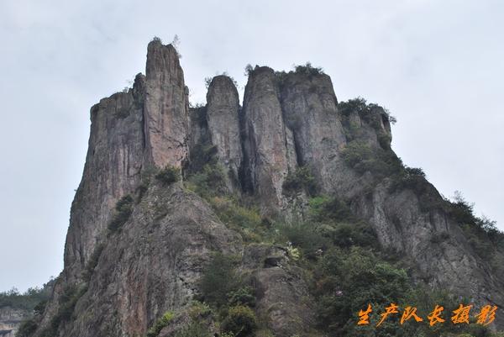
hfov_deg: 36.8
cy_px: 168
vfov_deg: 25.1
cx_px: 252
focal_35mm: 54
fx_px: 757
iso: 100
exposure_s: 1/200
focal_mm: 36
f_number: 7.1
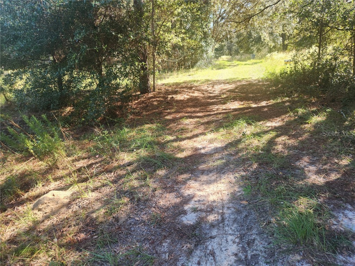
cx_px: 178
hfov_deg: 73.9
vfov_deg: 58.9
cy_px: 133
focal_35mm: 23
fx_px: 236
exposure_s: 1/180
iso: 40
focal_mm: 5.4
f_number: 1.8
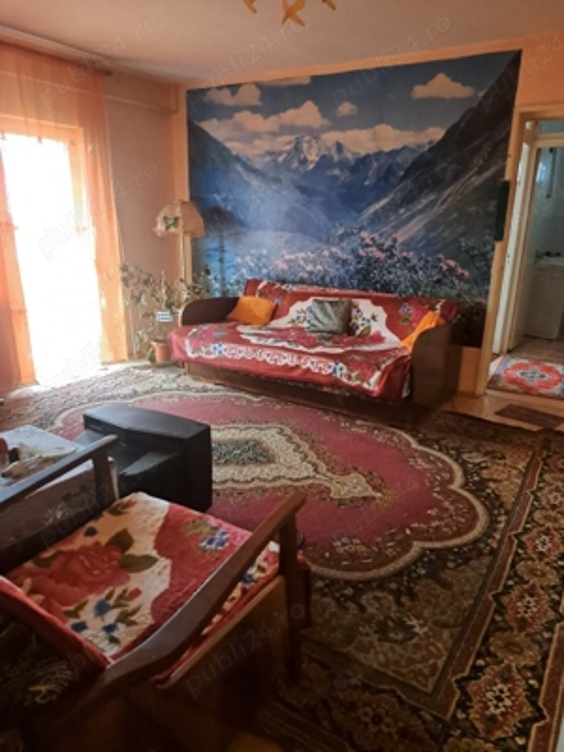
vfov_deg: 71.6
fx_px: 521
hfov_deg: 56.8
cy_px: 376
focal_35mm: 24
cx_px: 282
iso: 1000
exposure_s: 1/10
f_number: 1.8
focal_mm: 5.23
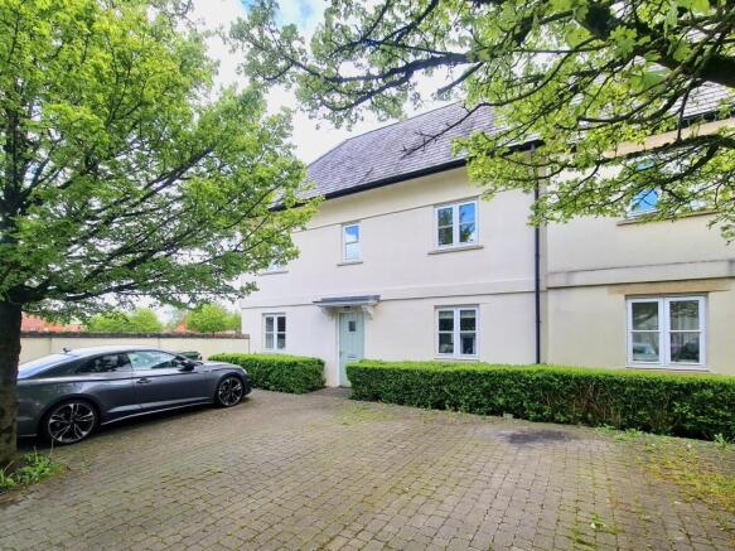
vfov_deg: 89.9
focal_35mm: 13
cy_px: 276
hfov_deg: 106.2
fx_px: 276
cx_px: 368
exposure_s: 1/500
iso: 64
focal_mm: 2.22
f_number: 2.2
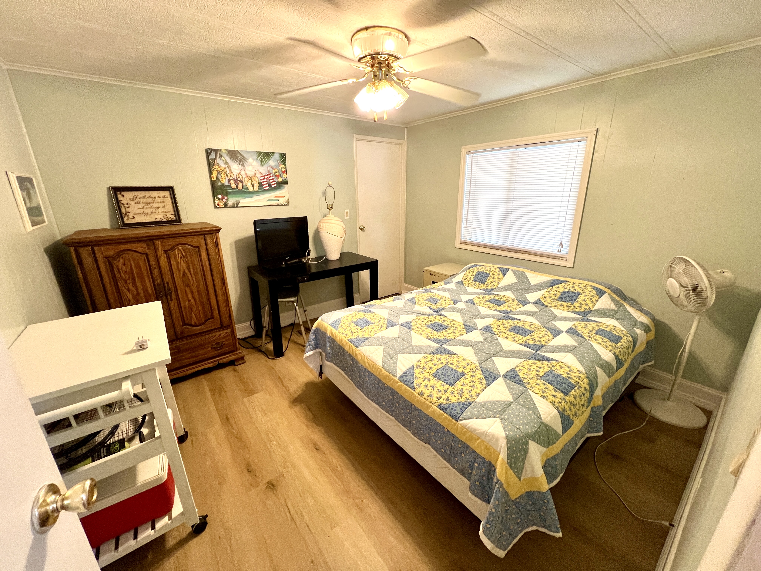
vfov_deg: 89.9
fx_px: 286
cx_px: 380
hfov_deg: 106.2
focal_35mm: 13
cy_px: 286
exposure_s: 1/60
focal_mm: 1.57
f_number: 1.8
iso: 200
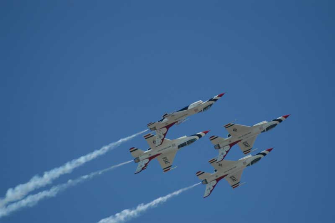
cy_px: 112
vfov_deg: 3.0
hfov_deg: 4.6
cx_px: 168
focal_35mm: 450
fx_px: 4184
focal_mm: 300
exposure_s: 1/1000
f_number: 5.6
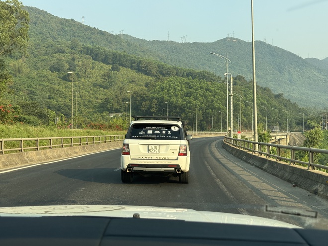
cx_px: 164
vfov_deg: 30.3
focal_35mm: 48
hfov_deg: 39.7
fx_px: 455
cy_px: 123
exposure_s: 1/1027
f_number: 1.78
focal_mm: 6.76
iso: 64
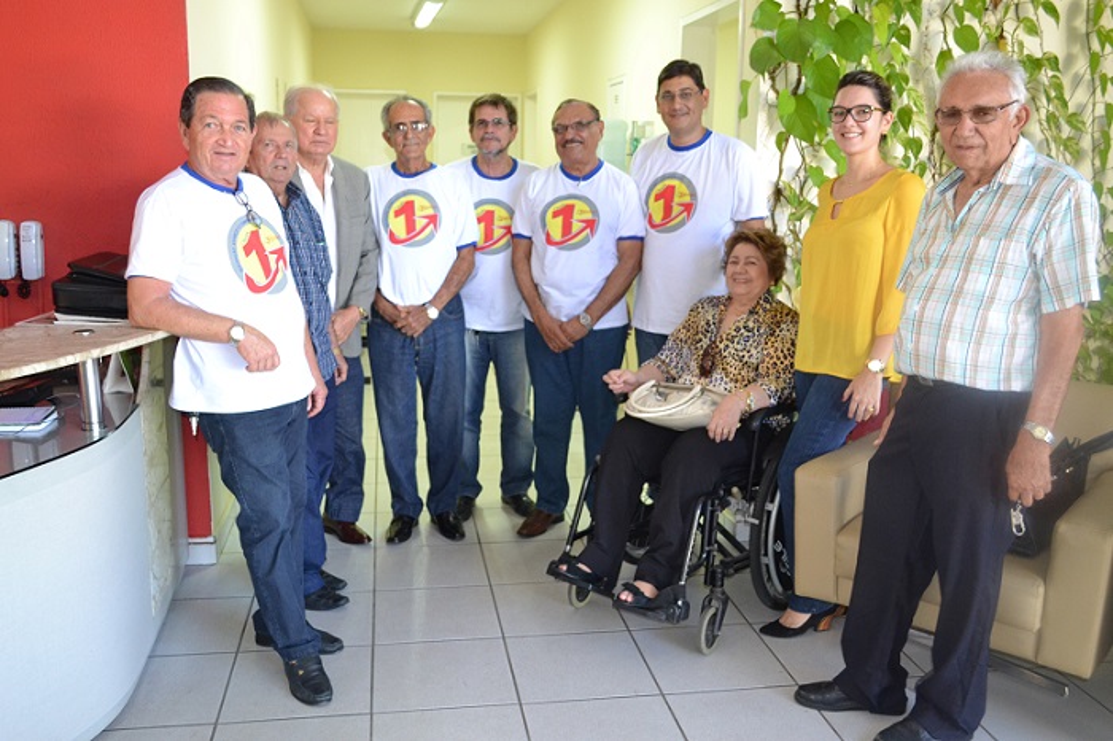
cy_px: 370
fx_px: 1020
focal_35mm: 33
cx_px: 556
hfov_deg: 57.2
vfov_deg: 39.9
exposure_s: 1/60
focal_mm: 22
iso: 1600
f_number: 3.8
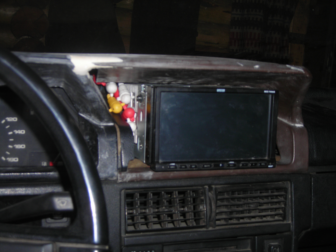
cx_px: 168
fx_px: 534
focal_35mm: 55
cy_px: 126
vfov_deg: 26.6
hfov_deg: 34.9
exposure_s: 1/60.1
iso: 50
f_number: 3.6
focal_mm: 9.1
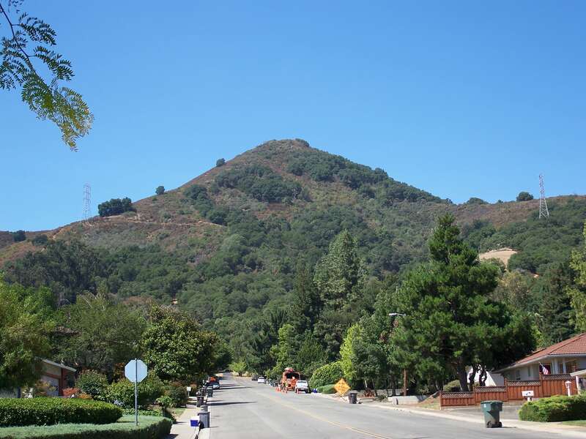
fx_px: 999
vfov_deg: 24.8
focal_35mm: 59
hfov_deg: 32.7
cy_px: 220
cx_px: 293
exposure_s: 1/500
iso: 64
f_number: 3.2
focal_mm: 12.6
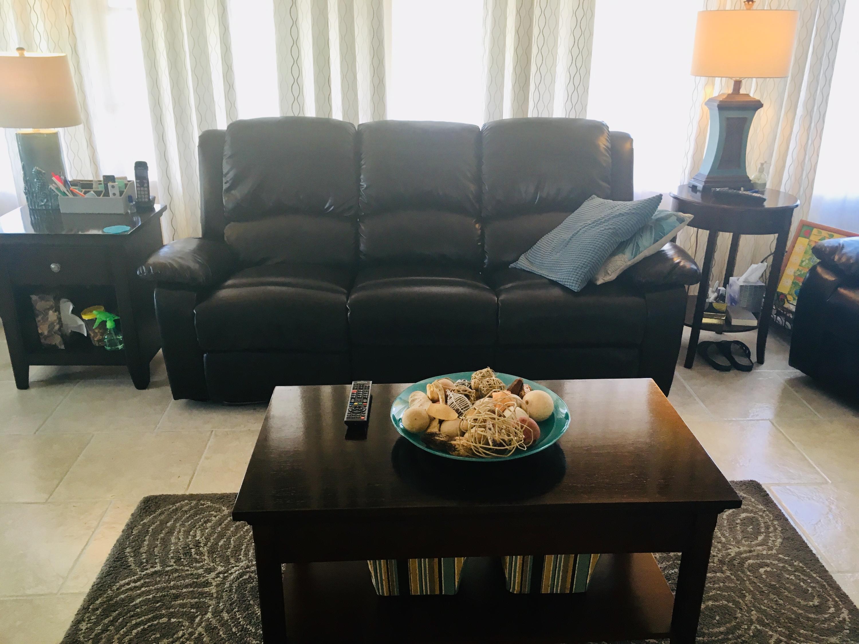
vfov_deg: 48.2
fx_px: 720
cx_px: 430
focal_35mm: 29
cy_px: 322
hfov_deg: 61.7
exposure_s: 1/30
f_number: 2.2
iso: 50
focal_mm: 4.15
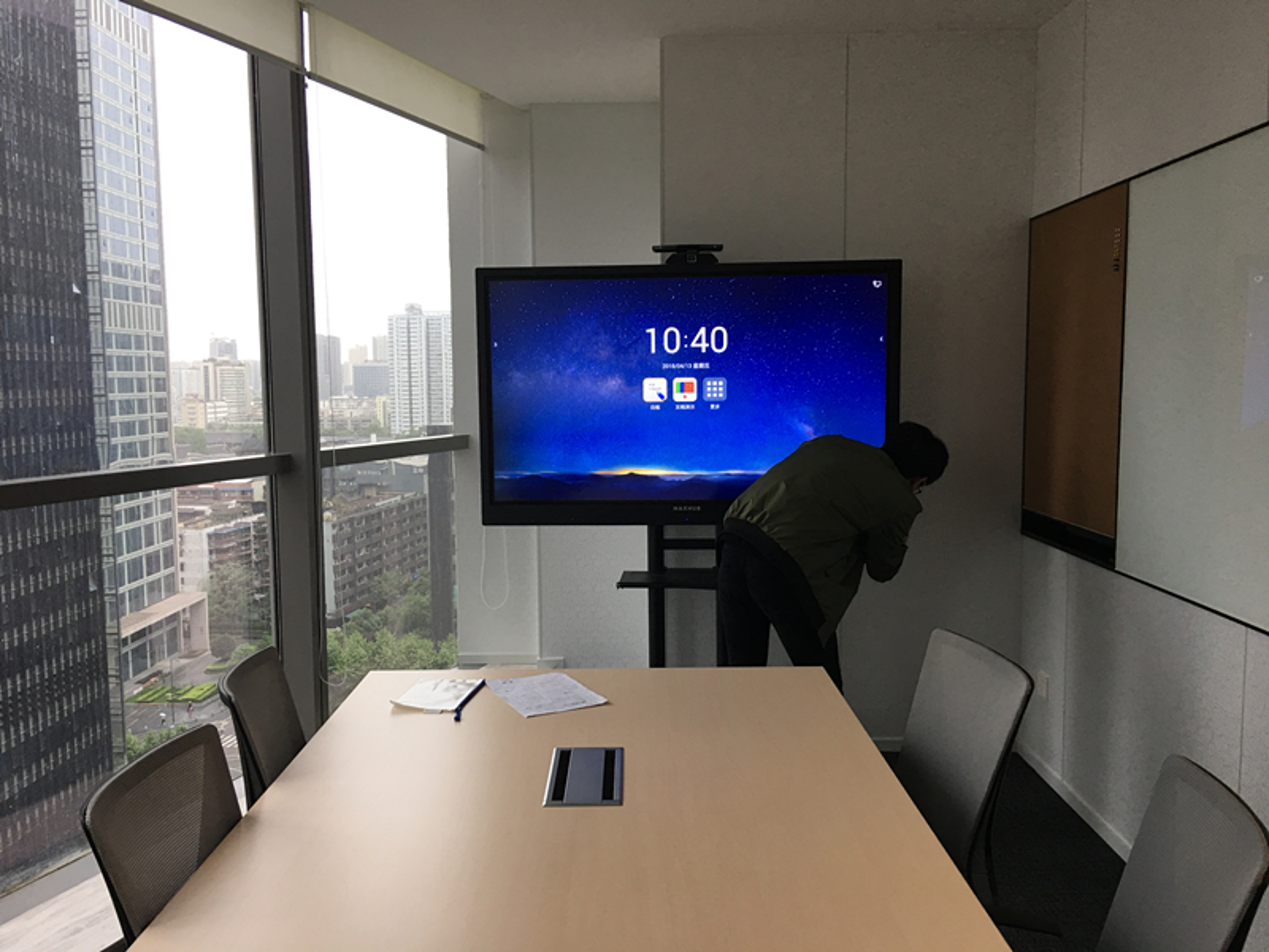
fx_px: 1063
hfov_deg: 61.7
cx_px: 634
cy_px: 476
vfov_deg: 48.2
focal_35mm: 29
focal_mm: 4.15
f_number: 2.2
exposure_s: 1/33
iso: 25
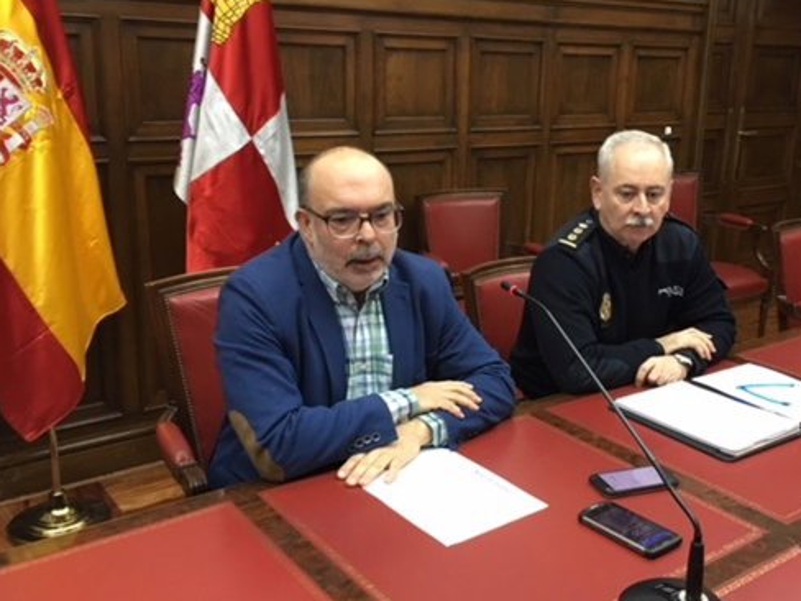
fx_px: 879
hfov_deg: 48.7
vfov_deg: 37.7
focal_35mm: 38
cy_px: 273
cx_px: 471
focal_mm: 4.15
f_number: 2.2
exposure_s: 1/33
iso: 125
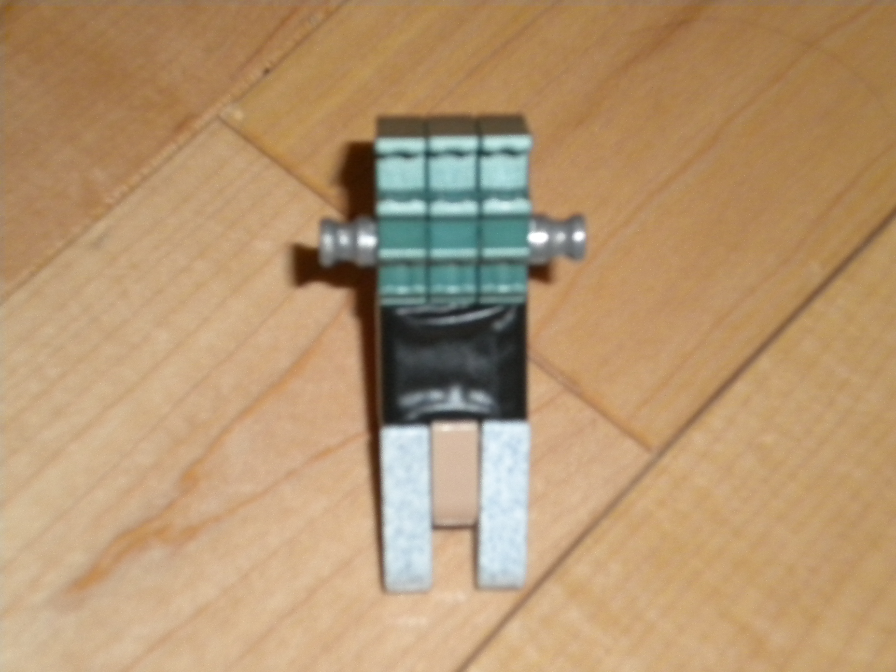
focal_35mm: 96
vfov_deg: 15.4
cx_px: 448
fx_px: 2485
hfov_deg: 20.4
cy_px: 336
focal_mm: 17.3
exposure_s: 1/60
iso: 400
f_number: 5.7
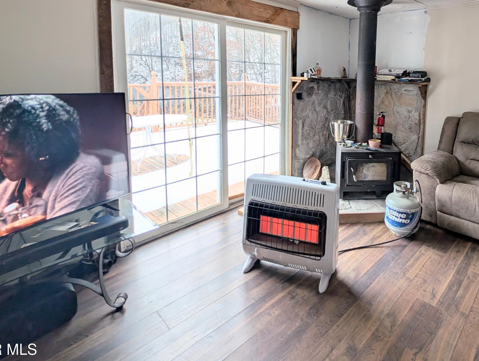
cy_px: 103
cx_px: 330
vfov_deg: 68.4
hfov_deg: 83.8
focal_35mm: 18
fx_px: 249
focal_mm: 2.23
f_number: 1.95
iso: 55
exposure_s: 1/126
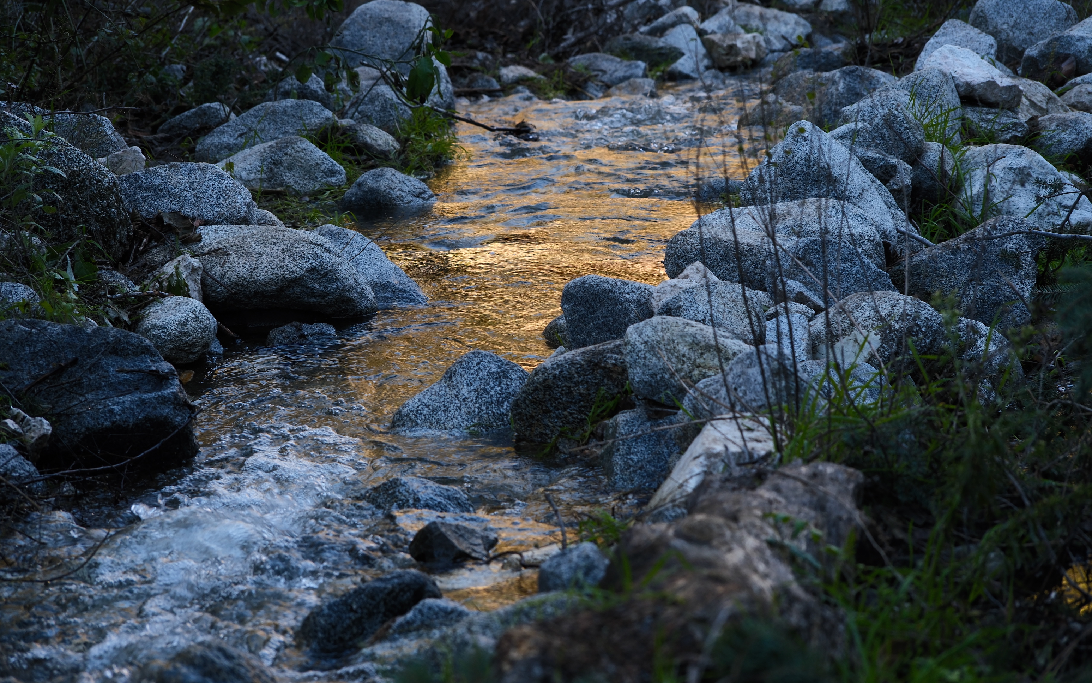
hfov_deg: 18.6
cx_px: 543
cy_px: 329
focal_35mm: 112
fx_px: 3333
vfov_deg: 11.7
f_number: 5
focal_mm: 72.7
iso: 320
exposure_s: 1/105
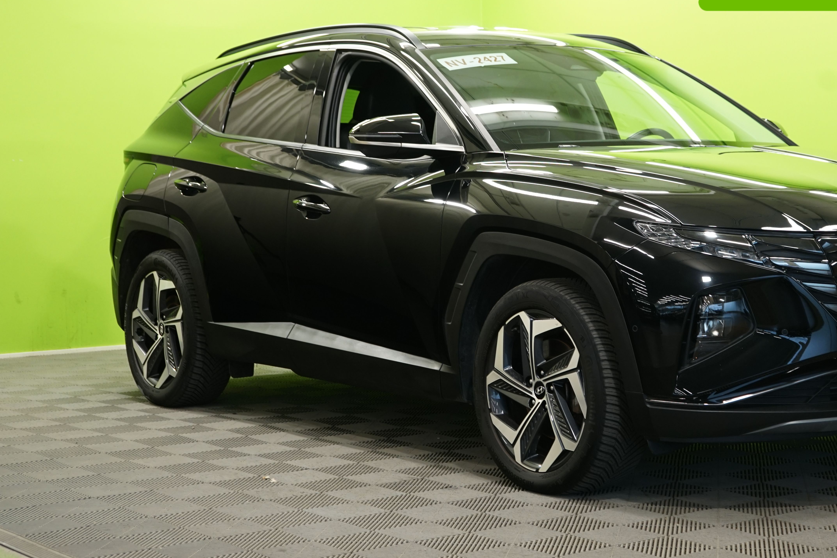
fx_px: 1627
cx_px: 551
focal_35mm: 70
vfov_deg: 19.5
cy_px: 263
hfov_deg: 28.7
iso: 640
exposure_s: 1/30
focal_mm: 50
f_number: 4.5
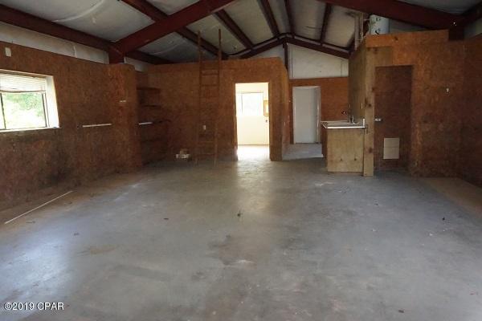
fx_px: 321
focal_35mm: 24
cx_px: 241
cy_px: 160
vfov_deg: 53.1
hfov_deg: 73.7
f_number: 13
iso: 12800
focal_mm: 16
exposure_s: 1/100
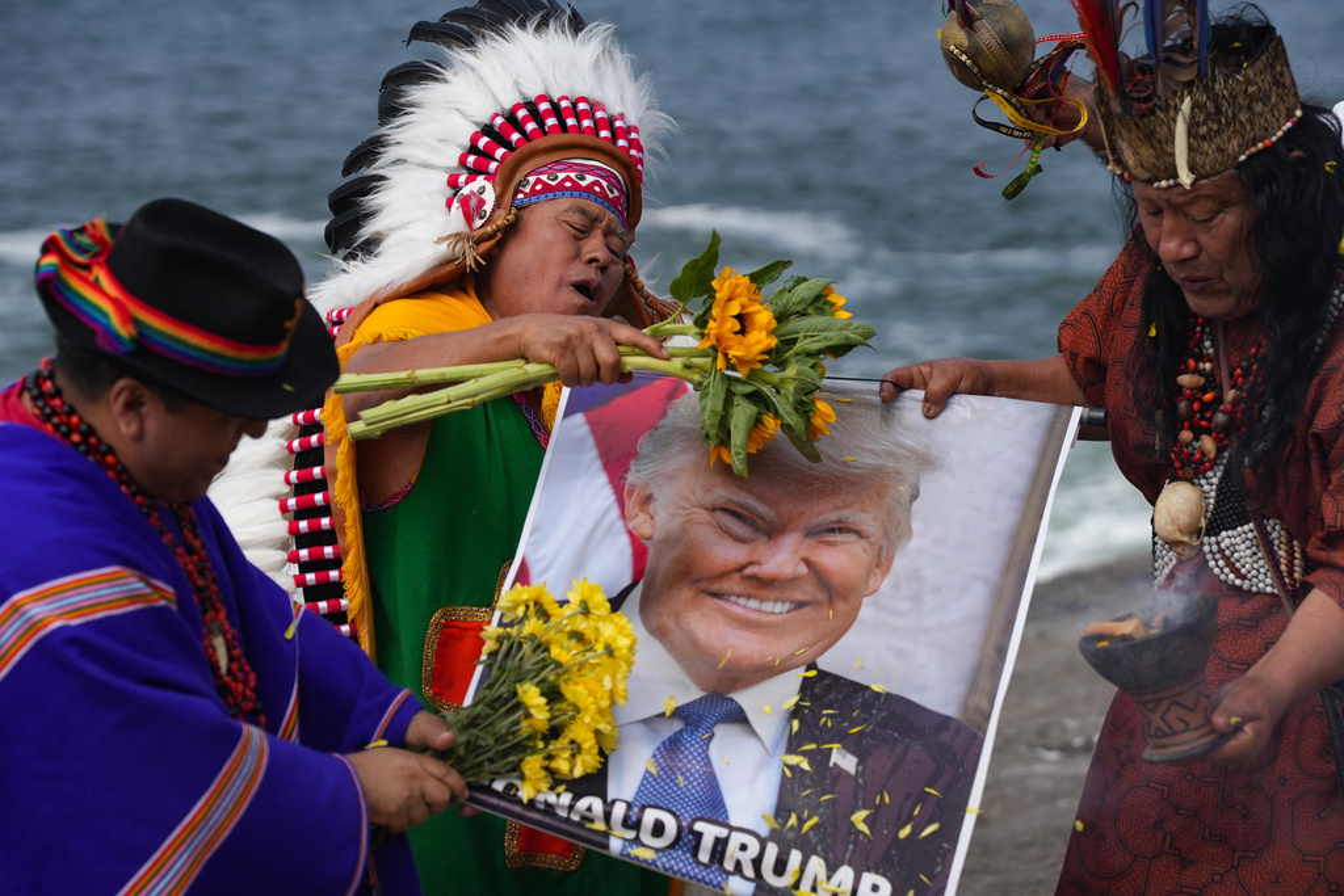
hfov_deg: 18.4
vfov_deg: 12.3
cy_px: 448
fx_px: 4144
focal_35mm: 111
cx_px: 672
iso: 400
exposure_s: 1/5000
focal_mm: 111
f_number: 4.5
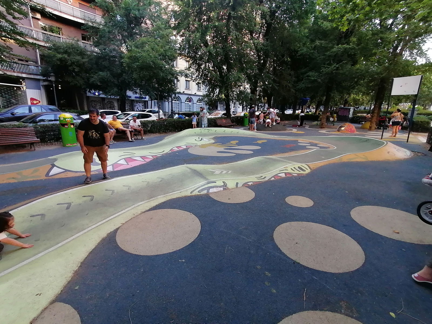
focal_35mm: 17
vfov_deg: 74.7
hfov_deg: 91.0
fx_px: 212
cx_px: 216
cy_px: 162
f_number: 2.4
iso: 125
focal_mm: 2.7
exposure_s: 1/100
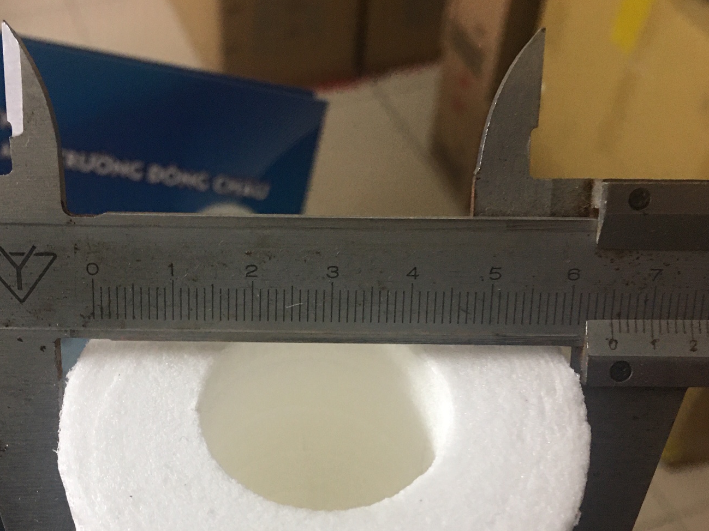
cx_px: 278
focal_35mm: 45
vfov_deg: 31.6
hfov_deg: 41.8
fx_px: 922
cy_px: 395
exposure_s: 1/15
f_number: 2.2
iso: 64
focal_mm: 4.15
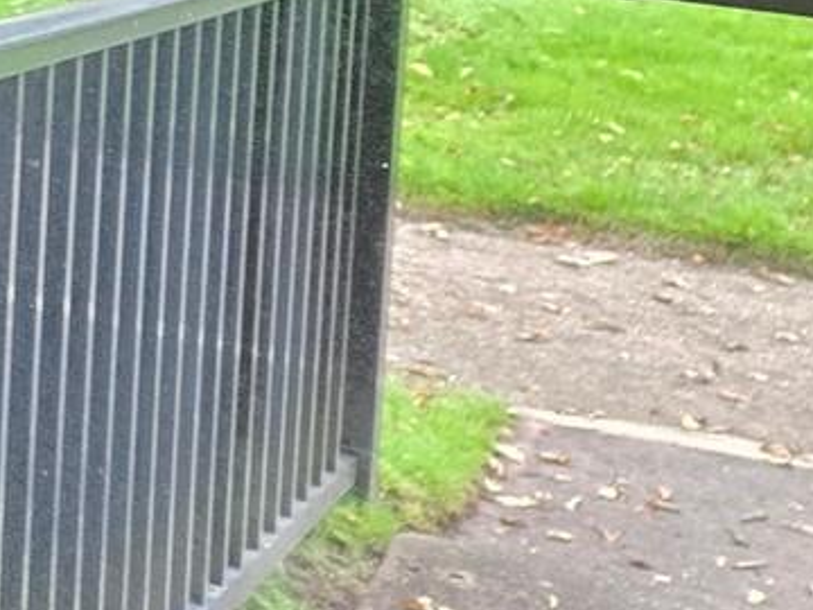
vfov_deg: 10.7
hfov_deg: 11.1
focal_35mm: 131
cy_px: -420
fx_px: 3077
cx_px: -1452
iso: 80
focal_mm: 5.4
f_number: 1.8
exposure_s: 1/180
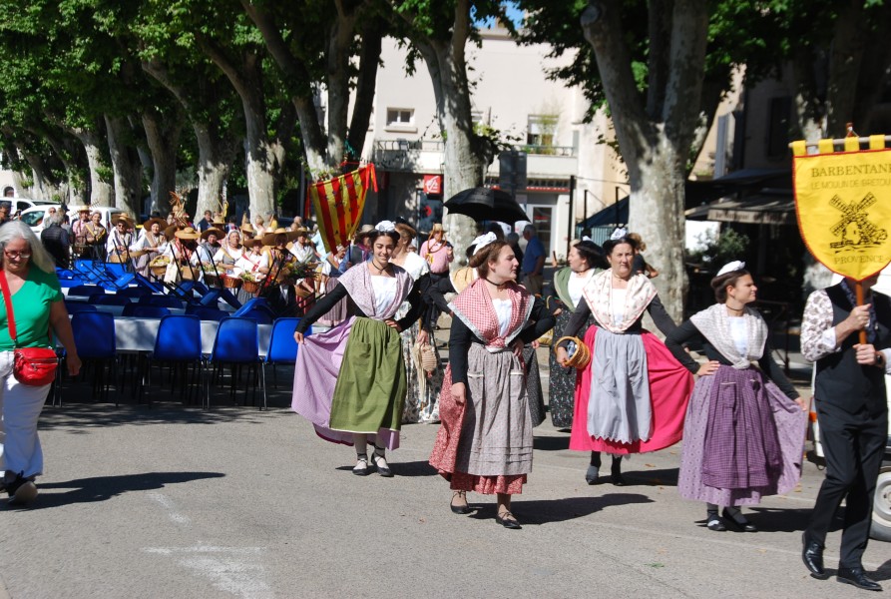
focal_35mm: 78
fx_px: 1935
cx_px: 446
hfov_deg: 25.9
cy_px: 300
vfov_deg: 17.6
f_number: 8
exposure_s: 1/250
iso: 100
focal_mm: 52
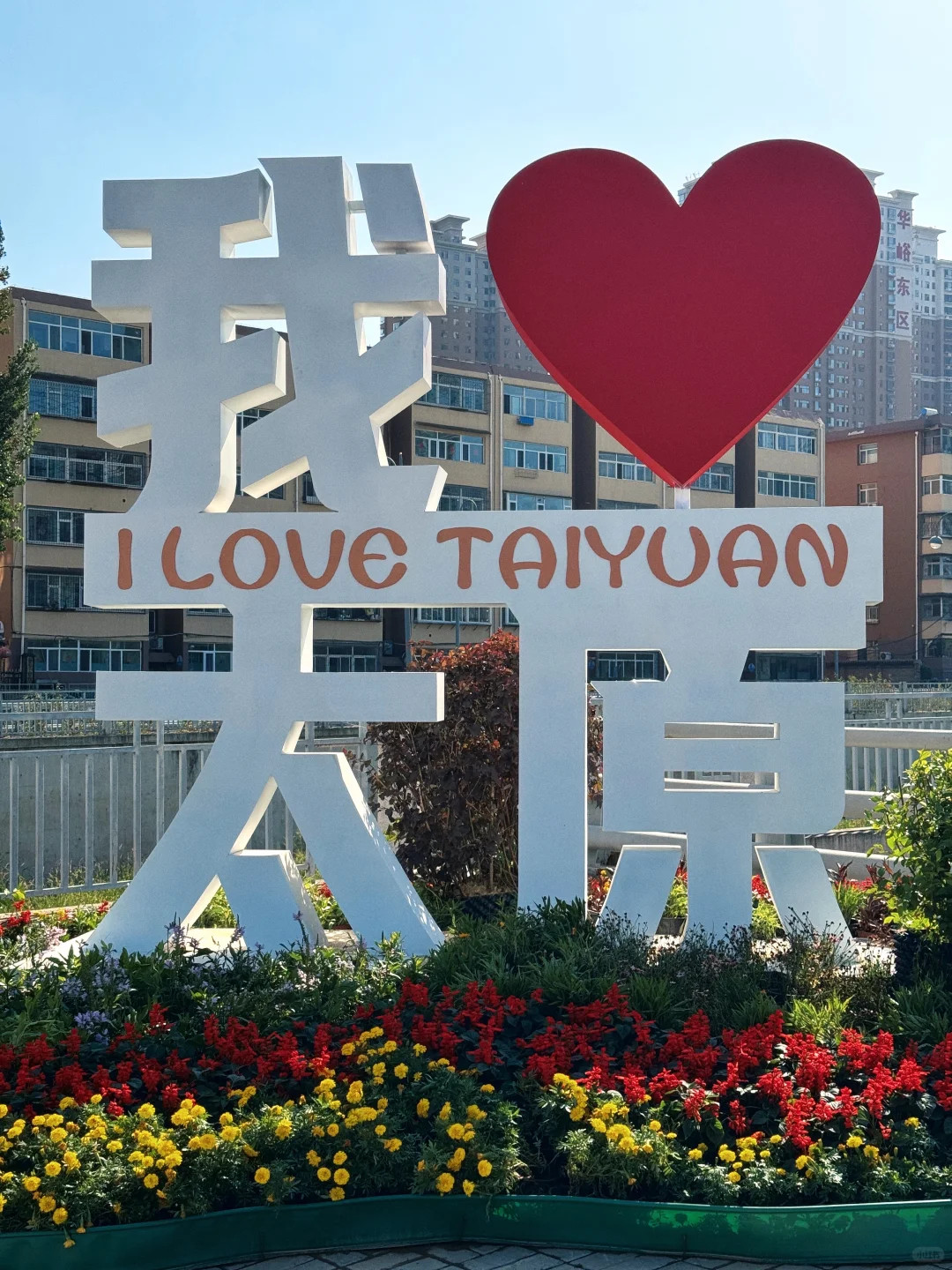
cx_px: 476
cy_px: 635
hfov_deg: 30.3
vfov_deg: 39.7
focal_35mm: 48
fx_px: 1760
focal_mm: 6.76
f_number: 1.78
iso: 64
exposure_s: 1/3817
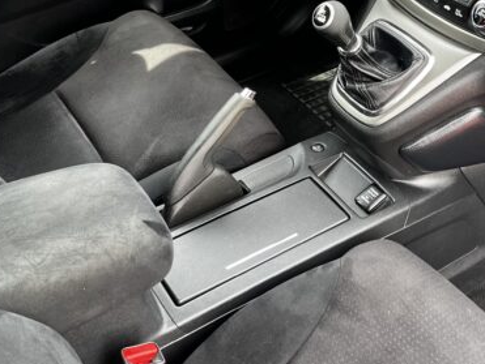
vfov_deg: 25.9
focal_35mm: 56
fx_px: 785
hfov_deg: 34.2
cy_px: 97
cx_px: 297
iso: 100
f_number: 1.6
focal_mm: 5.1
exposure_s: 1/122
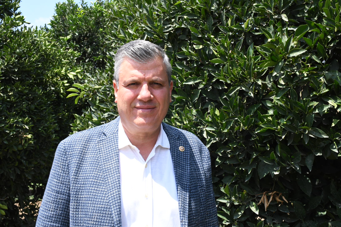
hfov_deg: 49.6
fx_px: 369
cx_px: 170
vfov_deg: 34.2
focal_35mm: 39
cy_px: 114
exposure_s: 1/800
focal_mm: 26
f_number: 14
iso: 1600
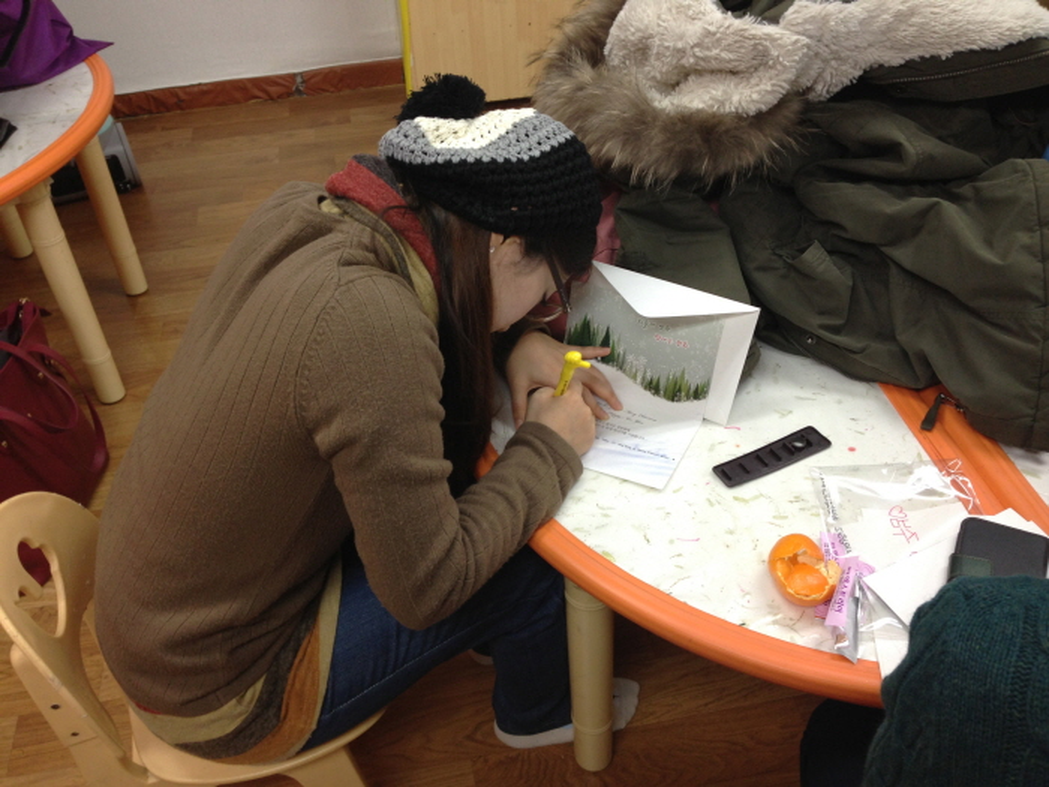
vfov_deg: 42.9
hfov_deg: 55.4
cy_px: 394
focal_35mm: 33
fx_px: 1000
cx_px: 524
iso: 80
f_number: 2.4
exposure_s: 1/20
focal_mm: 4.13
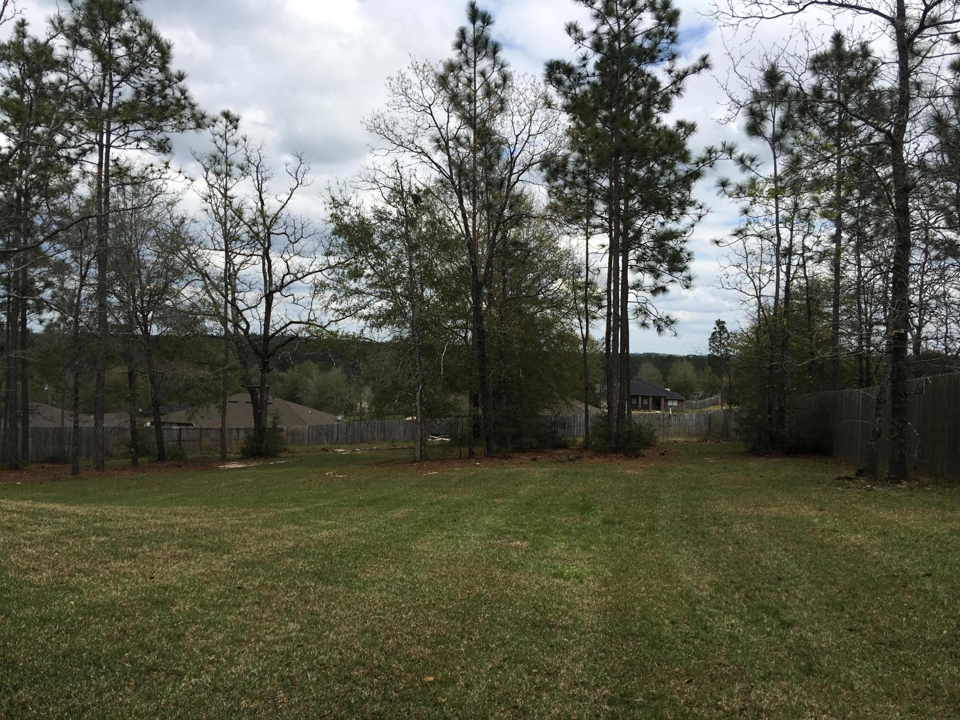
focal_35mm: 29
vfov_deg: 48.2
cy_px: 360
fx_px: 804
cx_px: 480
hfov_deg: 61.7
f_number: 2.2
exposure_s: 1/1709
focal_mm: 4.15
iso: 25
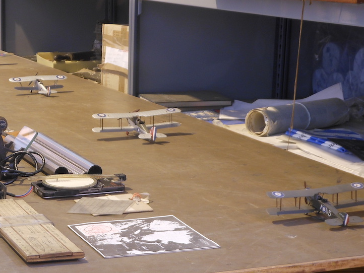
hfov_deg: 19.3
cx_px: 76
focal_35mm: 101
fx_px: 1062
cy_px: 181
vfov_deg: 14.6
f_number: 4.1
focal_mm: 10.2
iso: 80
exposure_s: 1/1.3
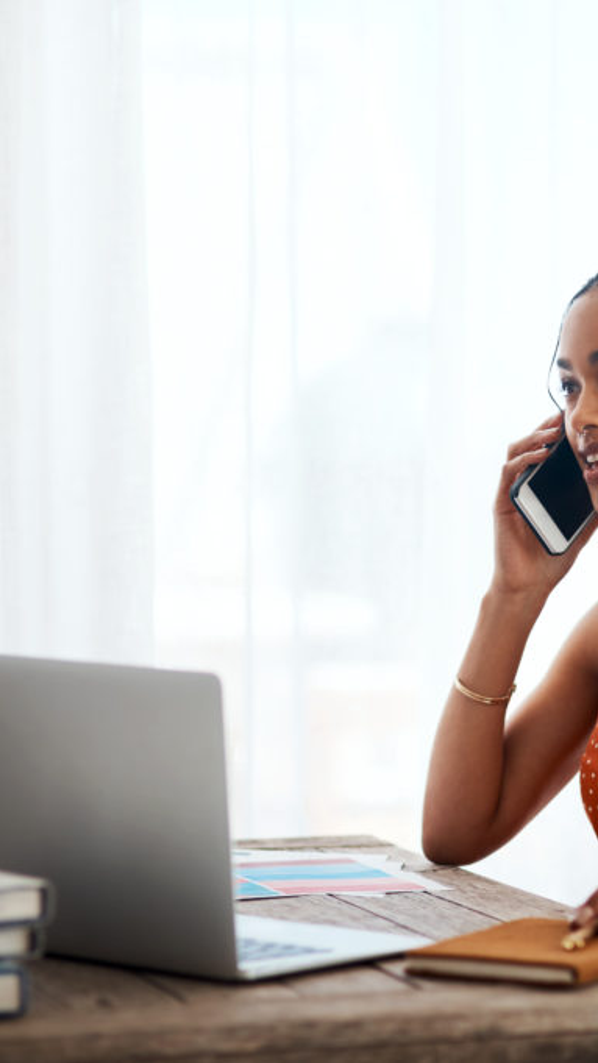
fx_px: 3778
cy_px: 532
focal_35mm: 134
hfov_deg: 9.0
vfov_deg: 16.0
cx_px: 436
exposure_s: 1/500
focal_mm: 85
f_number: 2
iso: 80
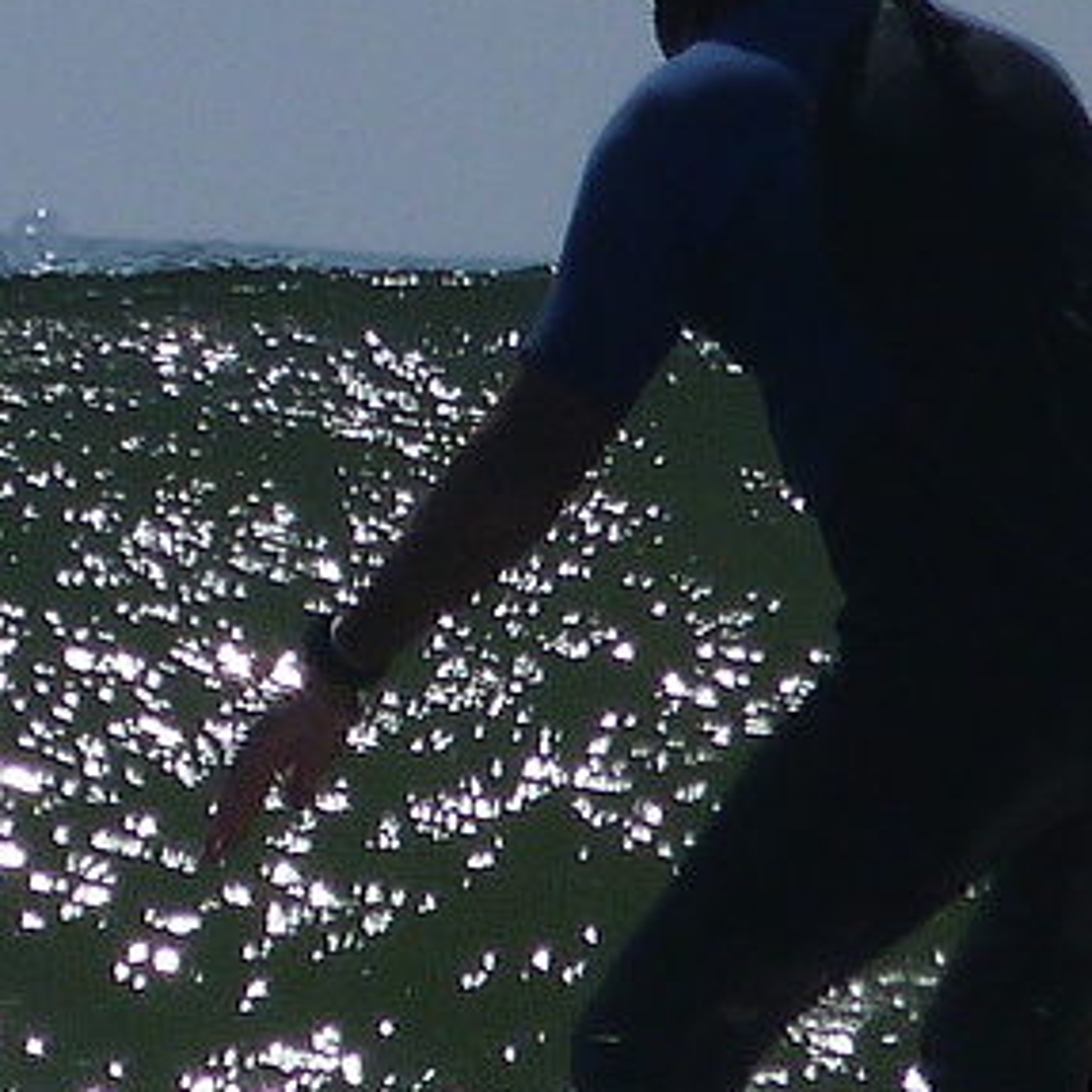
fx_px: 117635
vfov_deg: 0.5
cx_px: 57
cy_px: 38
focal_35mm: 3296
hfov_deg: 0.5
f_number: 5.6
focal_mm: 108
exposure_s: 1/1300
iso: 80
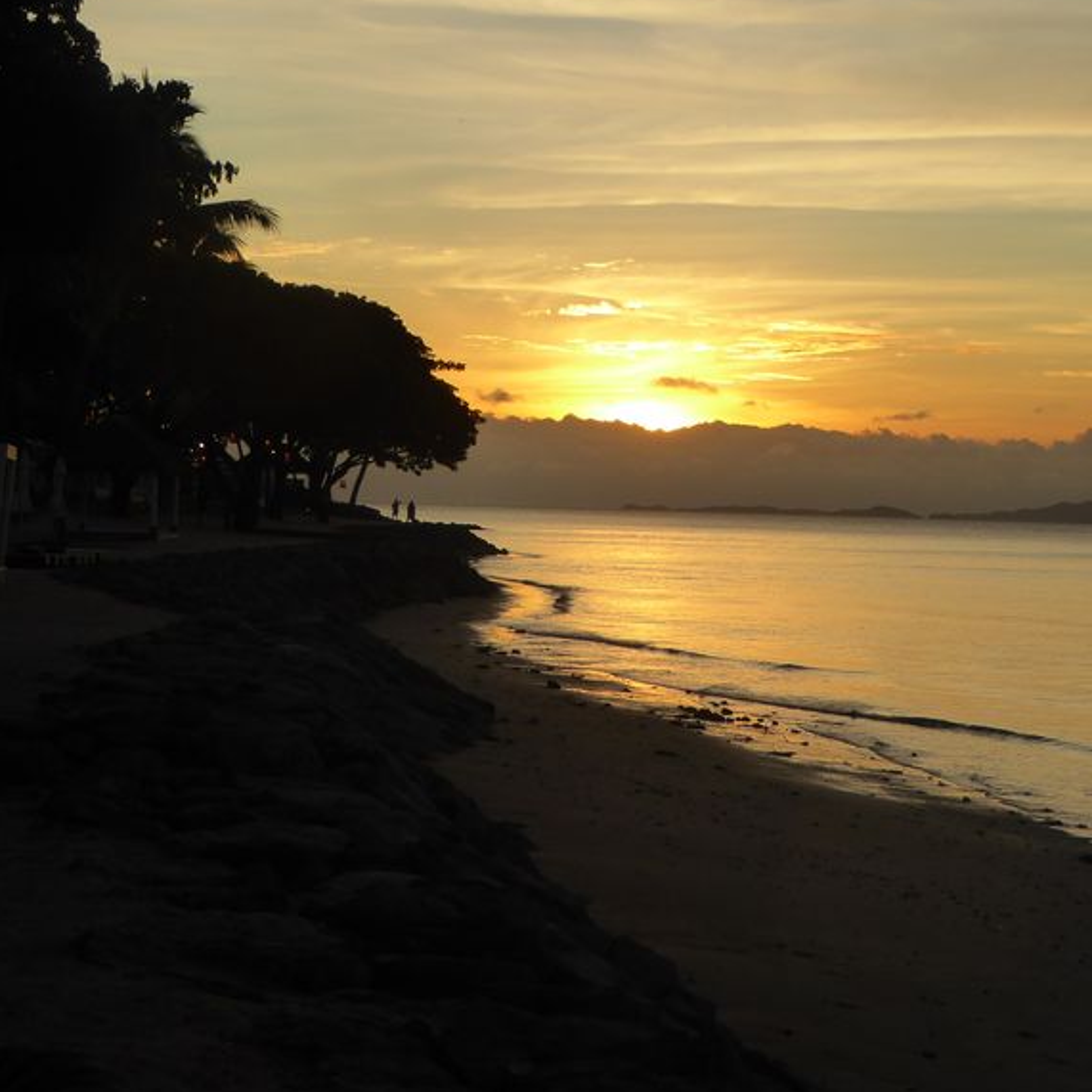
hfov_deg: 20.3
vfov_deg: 20.4
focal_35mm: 85
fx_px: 3034
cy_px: 494
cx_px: 761
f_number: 4.3
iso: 125
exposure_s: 1/500
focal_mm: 10.9
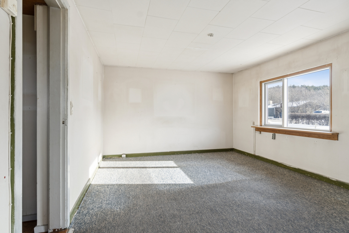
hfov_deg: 90.0
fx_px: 174
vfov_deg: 67.4
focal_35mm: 18
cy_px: 116
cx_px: 174
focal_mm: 12
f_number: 8
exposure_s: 1/125
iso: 200
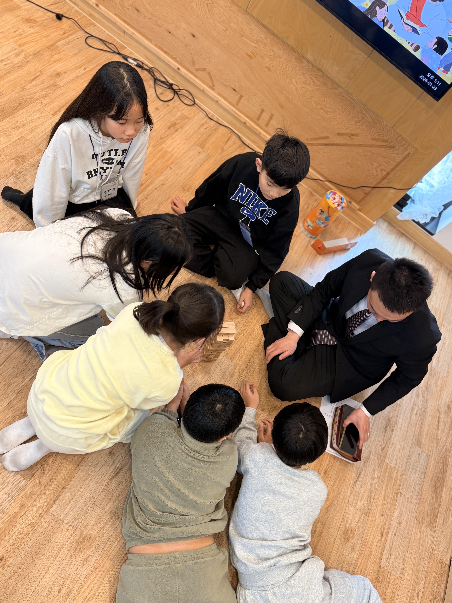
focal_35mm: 26
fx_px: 453
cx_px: 242
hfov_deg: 53.0
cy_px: 306
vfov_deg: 67.3
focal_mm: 6.76
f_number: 1.78
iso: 125
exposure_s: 1/60
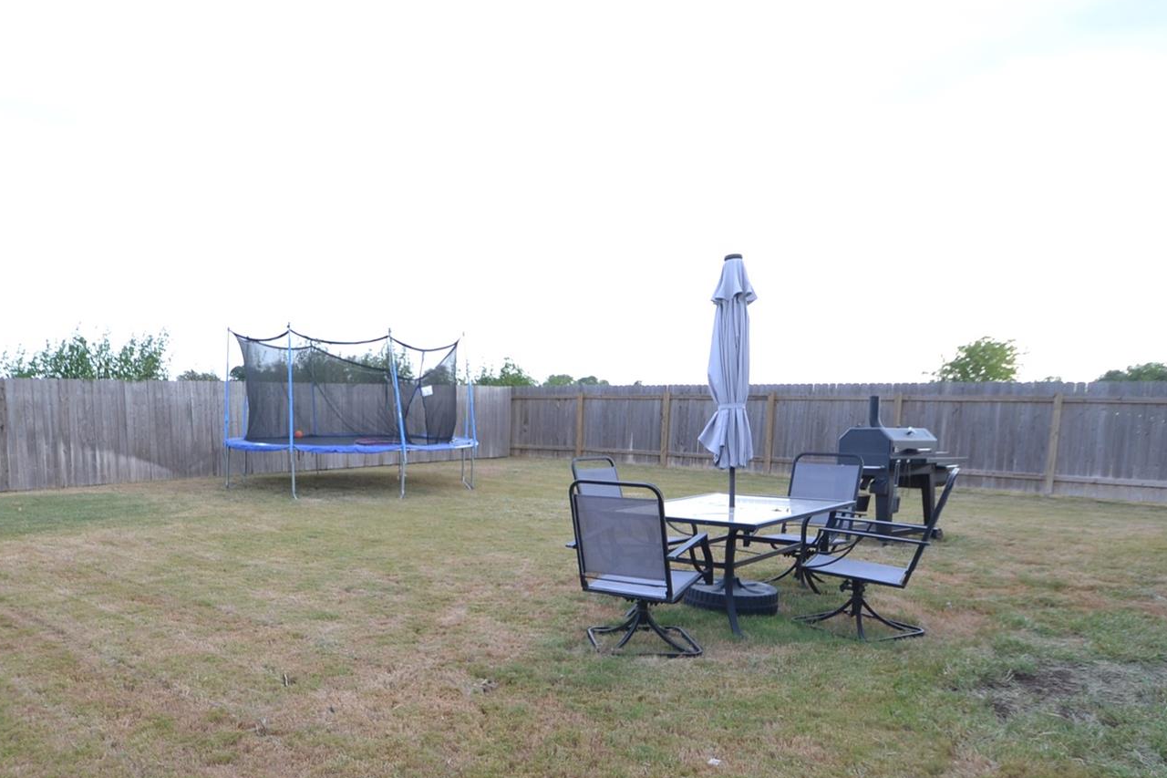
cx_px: 470
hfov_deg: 73.0
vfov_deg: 52.3
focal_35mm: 24
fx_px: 778
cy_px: 508
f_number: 5.6
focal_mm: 10
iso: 220
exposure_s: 1/125
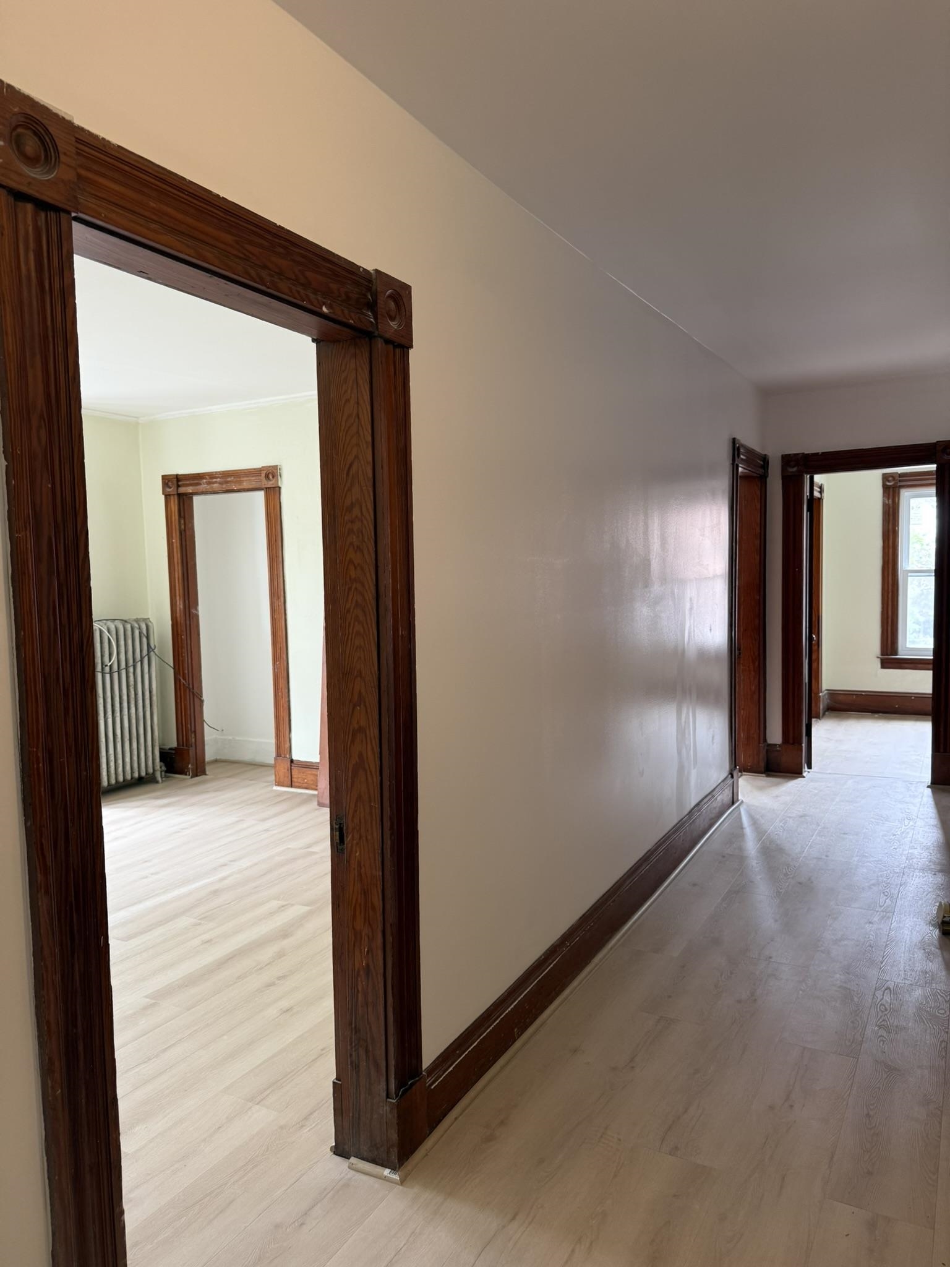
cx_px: 475
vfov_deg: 71.6
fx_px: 878
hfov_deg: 56.8
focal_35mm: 24
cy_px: 634
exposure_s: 1/60
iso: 160
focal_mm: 6.76
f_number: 1.78
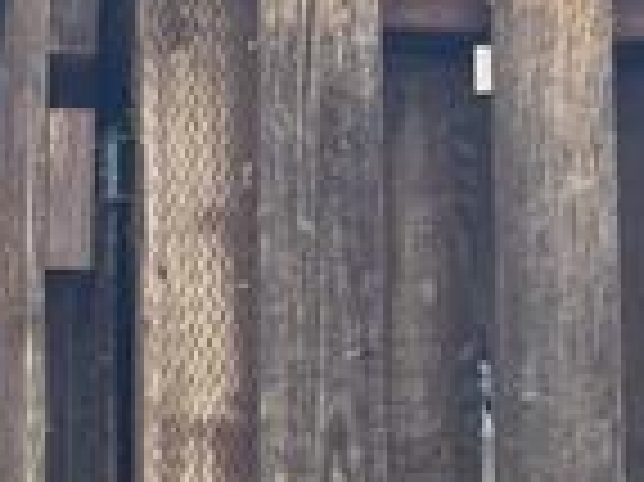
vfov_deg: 7.8
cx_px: -567
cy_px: 757
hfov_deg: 10.0
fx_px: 3457
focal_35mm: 186
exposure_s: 1/121
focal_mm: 5.7
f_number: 1.5
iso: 80
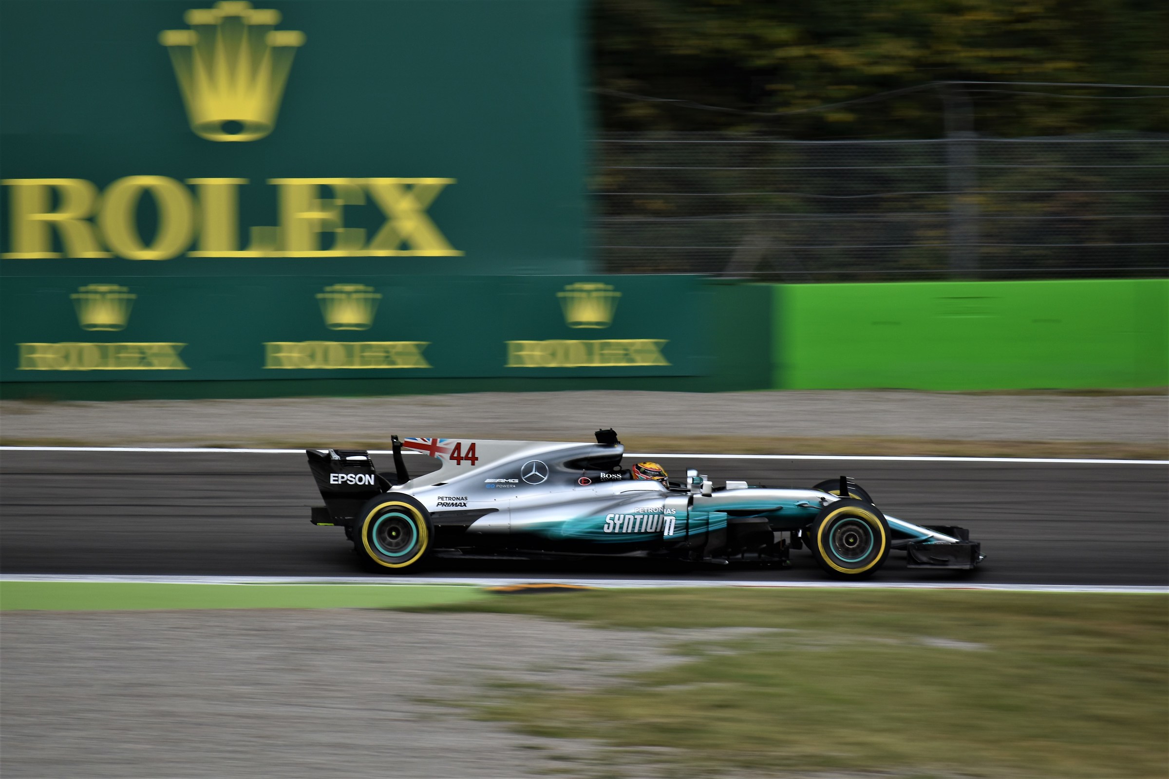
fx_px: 9254
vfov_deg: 4.8
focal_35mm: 285
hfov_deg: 7.2
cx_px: 584
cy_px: 390
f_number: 5.6
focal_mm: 190
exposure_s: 1/200
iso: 160
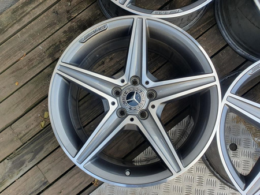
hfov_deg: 67.3
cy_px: 98
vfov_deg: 53.1
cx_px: 130
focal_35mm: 26
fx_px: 195
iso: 50
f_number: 2.4
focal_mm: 4.32
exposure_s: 1/161
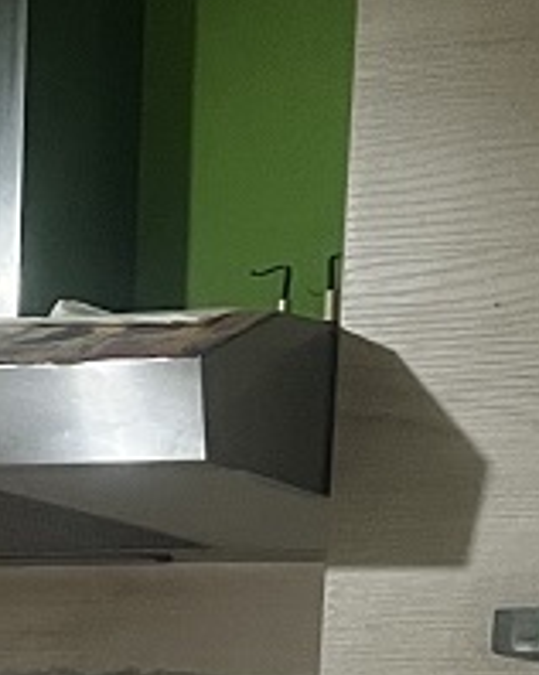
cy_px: 1159
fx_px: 3076
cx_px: -38
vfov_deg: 11.7
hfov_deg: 9.9
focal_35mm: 154
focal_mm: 5.7
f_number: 1.5
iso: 400
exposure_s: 1/60
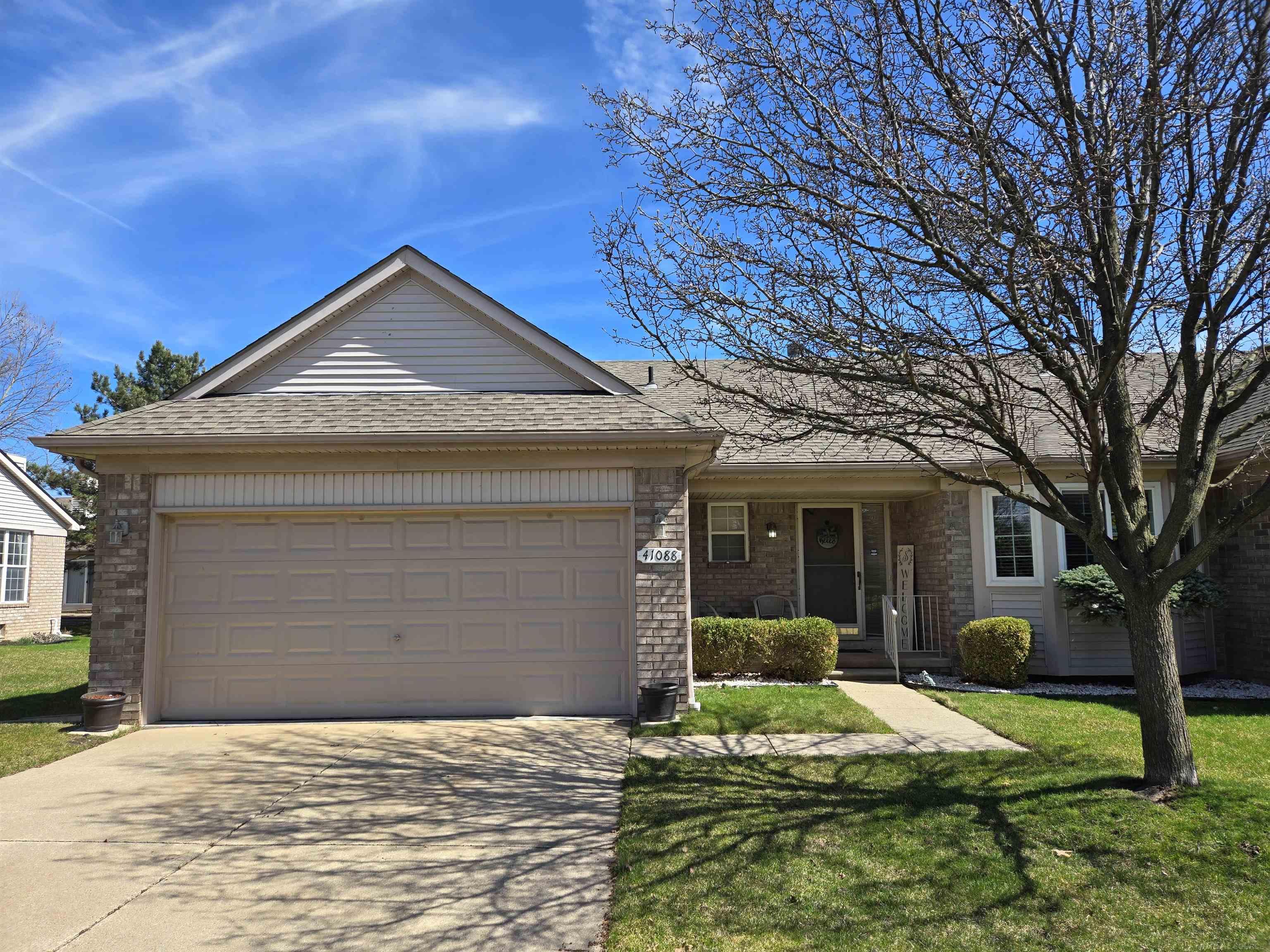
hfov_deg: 73.9
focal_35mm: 23
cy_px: 476
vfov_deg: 58.9
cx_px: 635
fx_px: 844
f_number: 1.8
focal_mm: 5.4
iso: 25
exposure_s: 1/1307
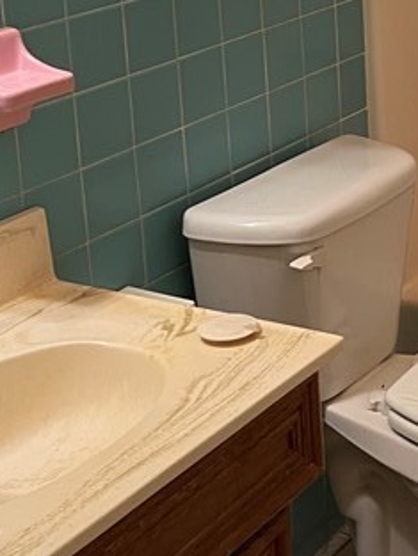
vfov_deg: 22.2
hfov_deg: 16.6
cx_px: 514
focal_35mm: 85
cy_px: 14
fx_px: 1368
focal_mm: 5.1
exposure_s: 1/60
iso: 250
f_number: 1.6
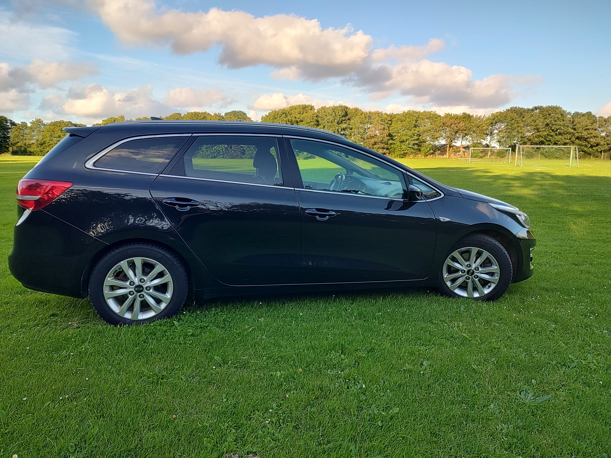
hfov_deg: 73.9
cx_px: 306
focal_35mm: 23
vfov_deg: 58.9
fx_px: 406
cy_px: 229
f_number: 1.8
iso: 100
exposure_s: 1/376
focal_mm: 5.56
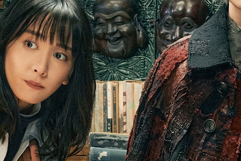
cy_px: 124
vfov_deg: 9.5
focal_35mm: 145
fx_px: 971
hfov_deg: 14.1
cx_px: 73
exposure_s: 1/80
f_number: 4
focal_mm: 42
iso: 5000
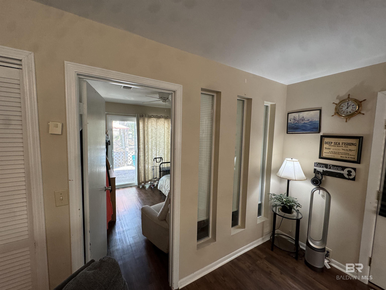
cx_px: 193
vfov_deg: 85.7
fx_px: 156
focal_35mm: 14
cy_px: 145
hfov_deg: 102.1
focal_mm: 2.22
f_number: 2.2
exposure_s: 1/60
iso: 250
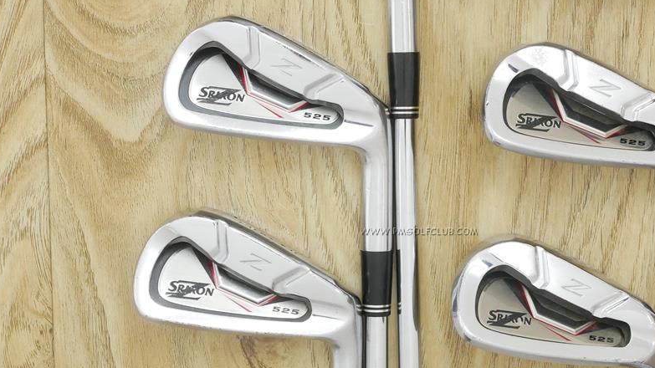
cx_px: 419
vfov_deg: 13.6
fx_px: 1545
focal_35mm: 89
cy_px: 156
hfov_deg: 23.9
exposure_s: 1/60
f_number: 4.5
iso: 1600
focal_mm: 25
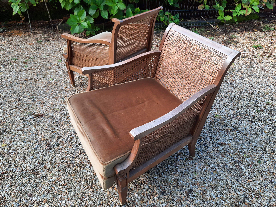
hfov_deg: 69.4
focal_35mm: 25
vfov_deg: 54.9
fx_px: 199
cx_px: 138
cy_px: 104
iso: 40
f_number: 2
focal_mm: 4.6
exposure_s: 1/100
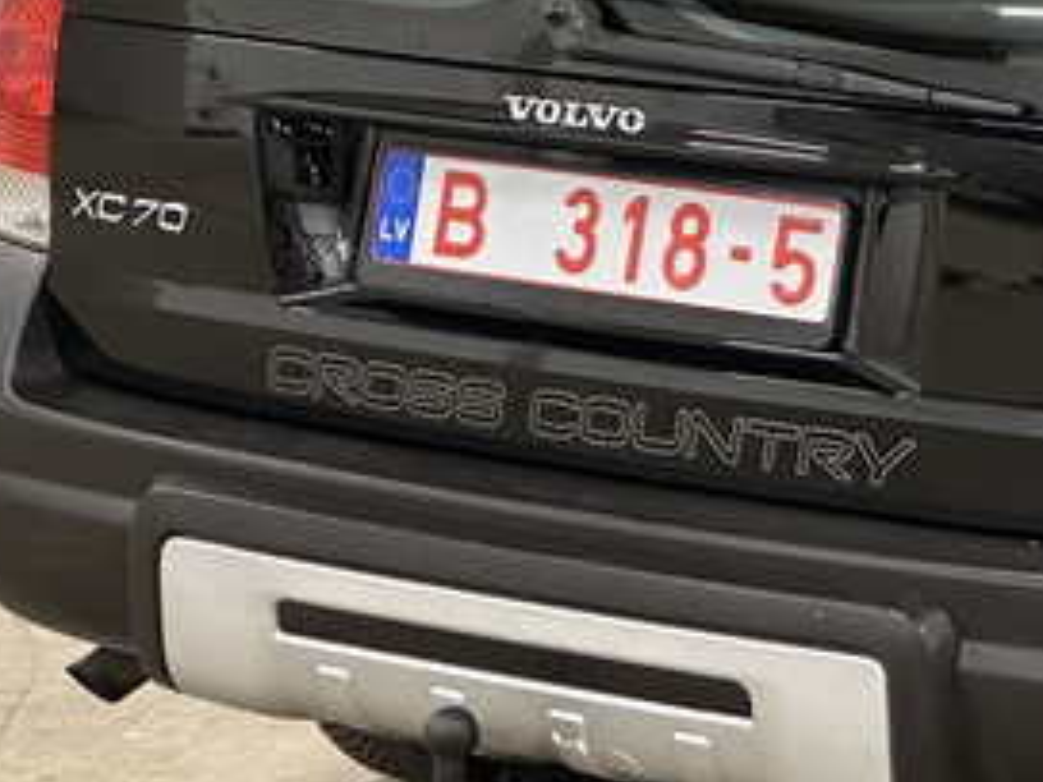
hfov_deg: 11.5
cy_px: 238
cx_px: 966
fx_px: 5122
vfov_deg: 8.7
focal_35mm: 170
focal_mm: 9
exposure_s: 1/34
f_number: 2.8
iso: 640
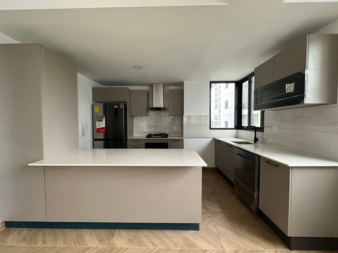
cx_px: 169
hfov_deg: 102.1
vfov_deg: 85.7
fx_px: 137
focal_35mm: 14
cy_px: 126
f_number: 2.2
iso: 320
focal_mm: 2.22
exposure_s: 1/60
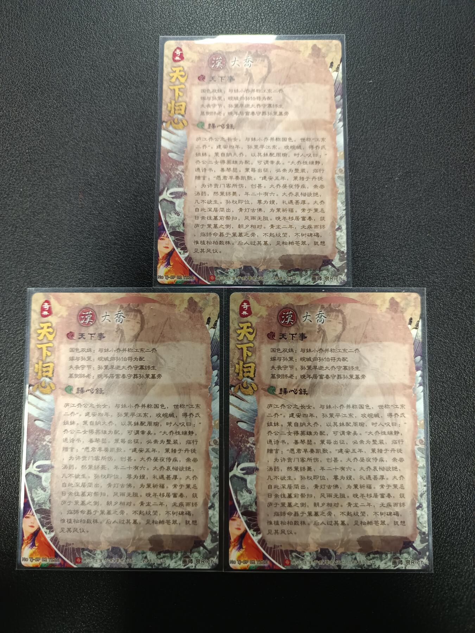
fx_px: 439
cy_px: 316
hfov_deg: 56.8
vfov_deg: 71.6
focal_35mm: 24
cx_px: 238
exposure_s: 1/50
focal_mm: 5.31
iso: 1027
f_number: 1.7
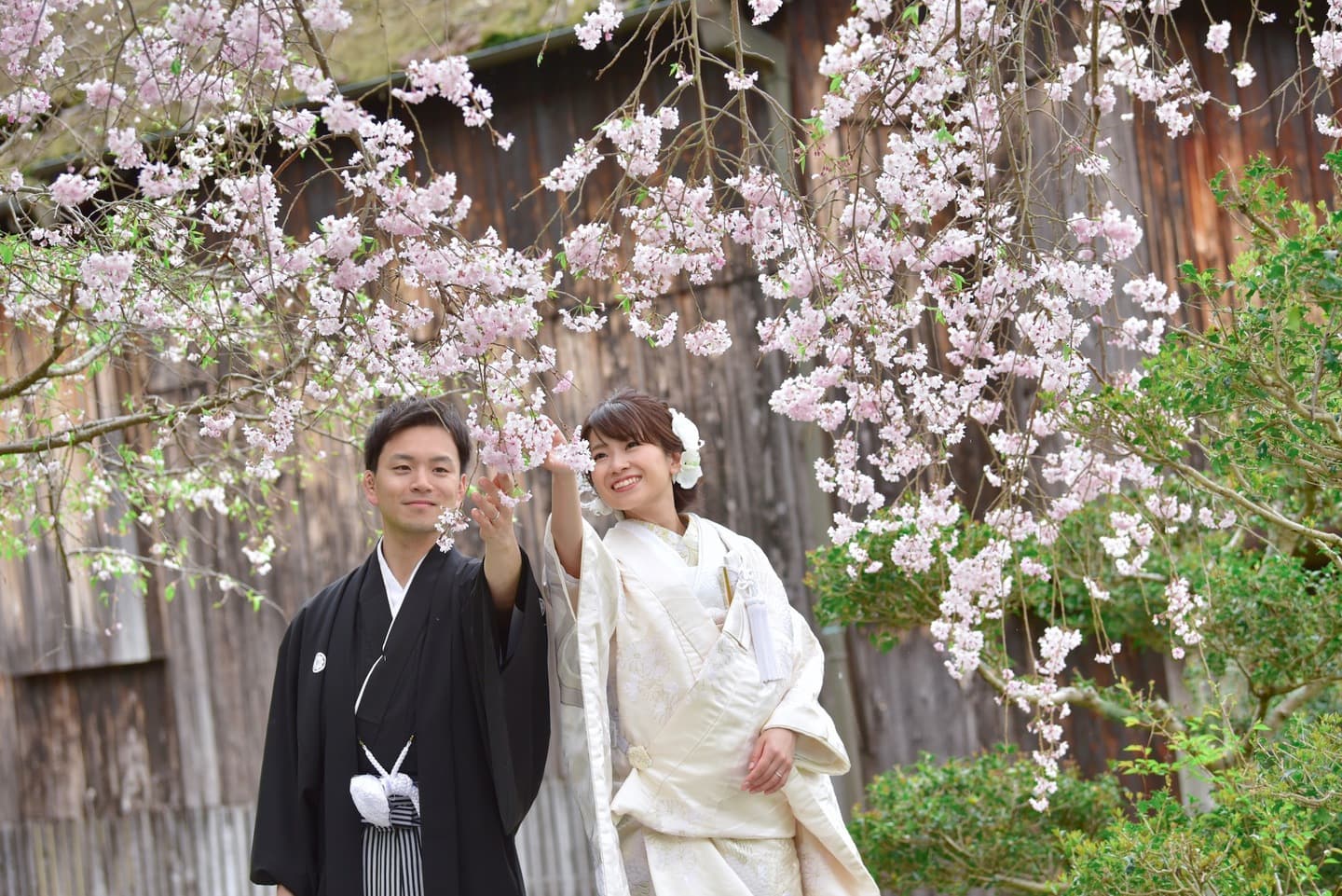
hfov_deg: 22.1
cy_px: 448
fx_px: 3430
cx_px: 671
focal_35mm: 92
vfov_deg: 14.9
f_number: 4
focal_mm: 92
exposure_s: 1/1000
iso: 1000
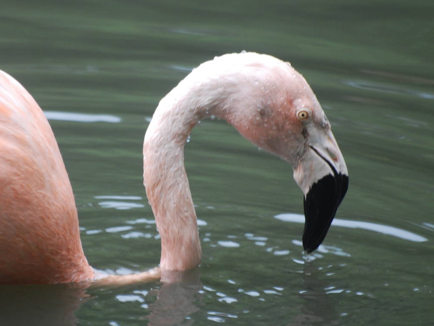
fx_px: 8577
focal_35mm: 684
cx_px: 139
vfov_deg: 2.2
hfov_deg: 2.9
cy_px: 160
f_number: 5.6
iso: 400
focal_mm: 300
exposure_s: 1/100
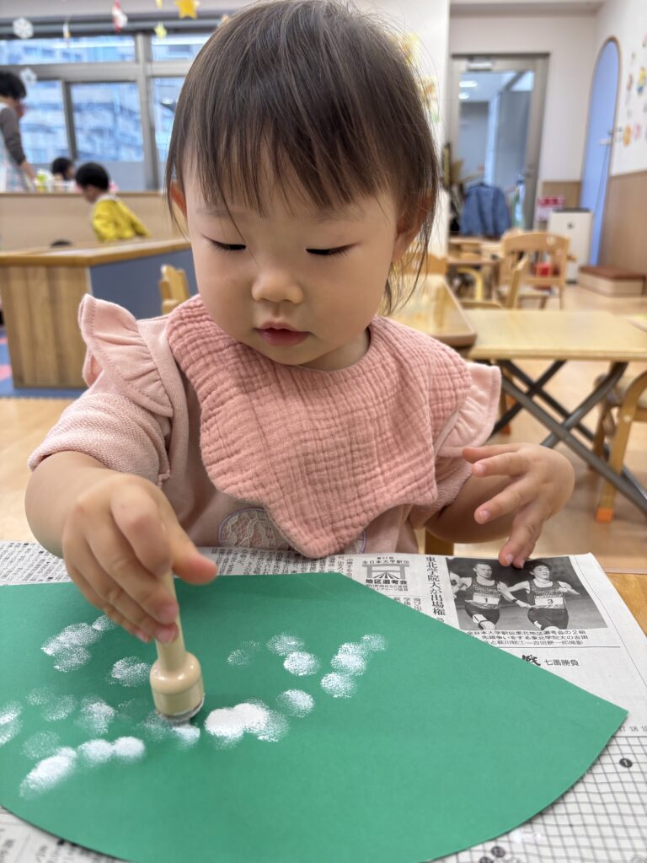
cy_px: 432
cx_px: 324
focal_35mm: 26
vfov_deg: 67.3
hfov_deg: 53.1
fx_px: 648
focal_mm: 5.96
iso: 100
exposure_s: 1/120
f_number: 1.6
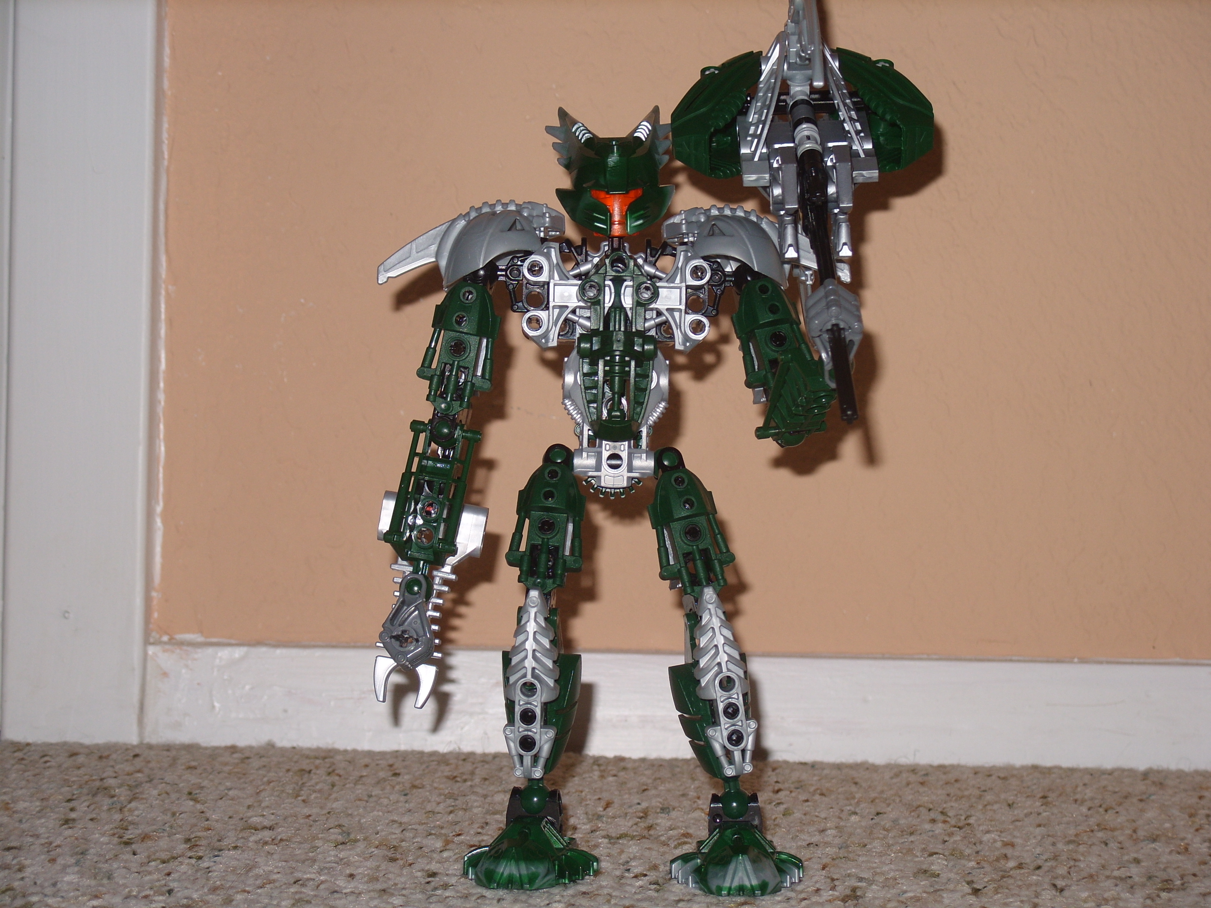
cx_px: 606
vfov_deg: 19.6
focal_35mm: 75
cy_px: 454
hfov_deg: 26.0
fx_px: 2624
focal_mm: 15.45
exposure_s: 1/148
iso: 50
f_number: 3.3
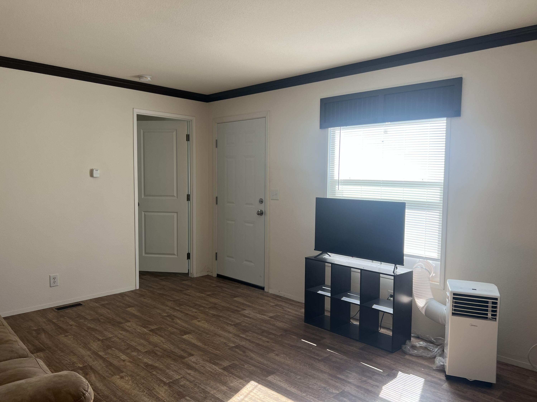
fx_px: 403
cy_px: 201
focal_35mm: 26
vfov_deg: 53.1
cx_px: 268
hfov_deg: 67.3
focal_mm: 5.7
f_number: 1.5
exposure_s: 1/165
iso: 64
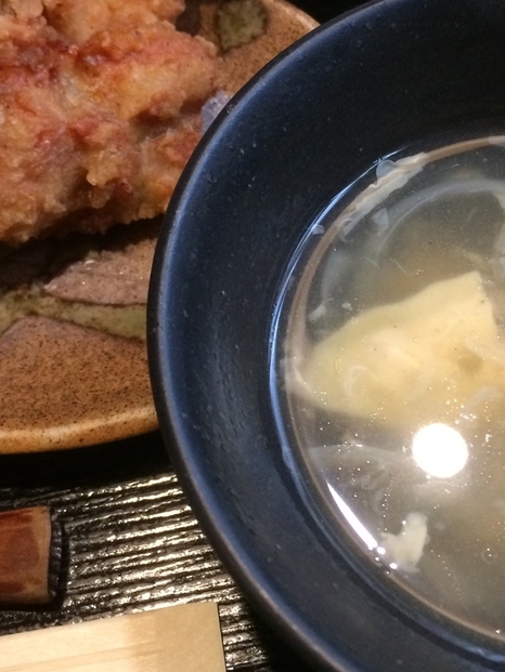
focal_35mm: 56
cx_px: 246
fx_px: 1089
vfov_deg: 33.8
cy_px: 182
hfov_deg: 26.1
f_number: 2.2
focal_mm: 4.15
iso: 250
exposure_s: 1/30
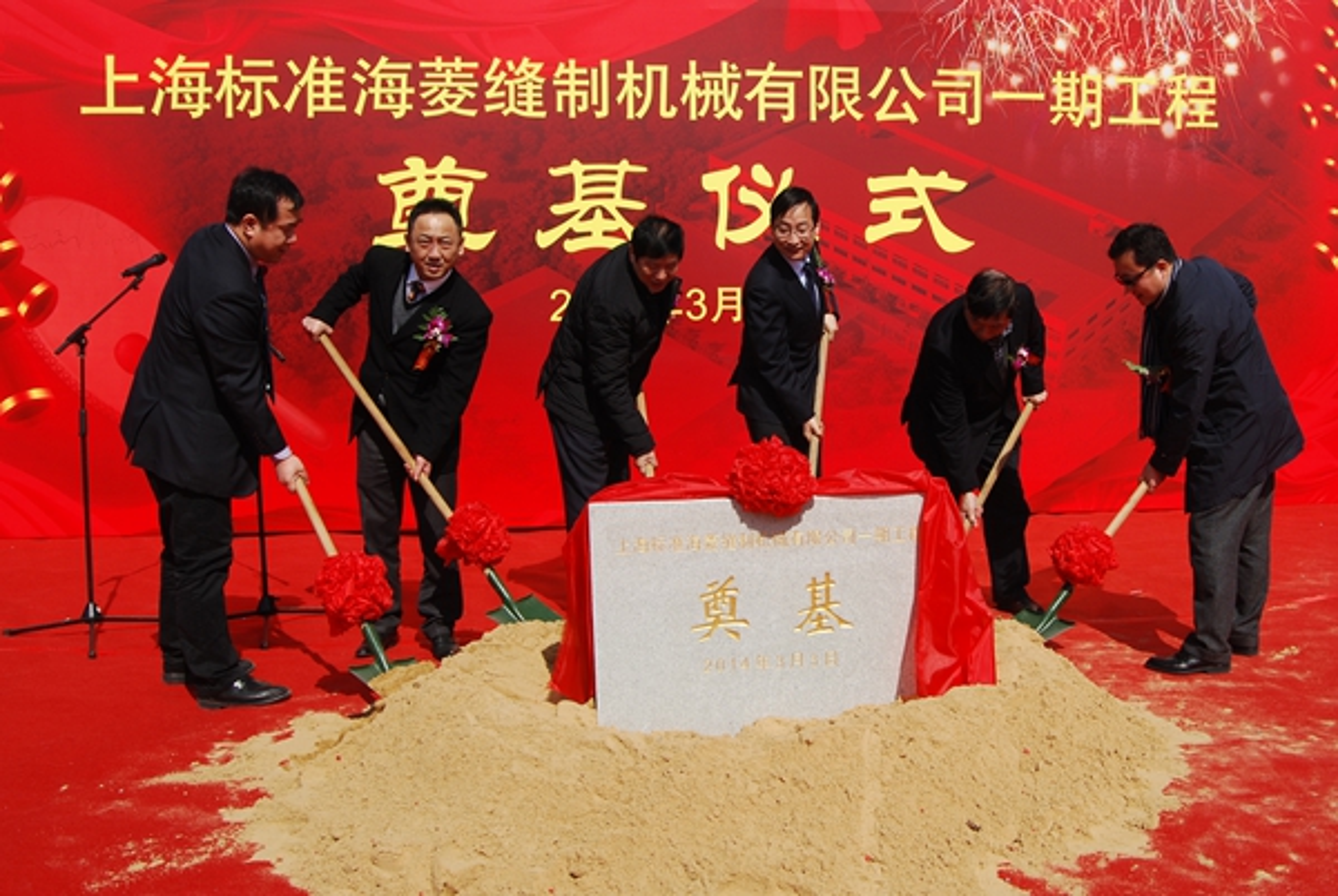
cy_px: 448
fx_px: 1005
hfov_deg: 67.3
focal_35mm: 27
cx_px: 669
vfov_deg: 48.1
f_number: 8
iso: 100
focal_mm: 18
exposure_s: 1/250
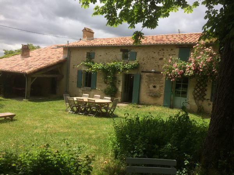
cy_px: 88
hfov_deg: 61.7
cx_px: 117
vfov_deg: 48.2
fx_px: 196
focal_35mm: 29
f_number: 2.2
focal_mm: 4.15
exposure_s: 1/1786
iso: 32
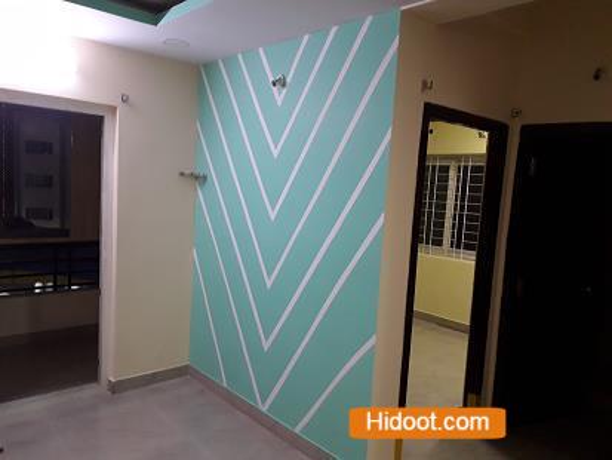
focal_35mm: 27
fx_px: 477
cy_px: 230
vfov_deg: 51.4
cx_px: 306
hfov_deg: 65.3
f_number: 1.9
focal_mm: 3.6
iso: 200
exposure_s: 1/33
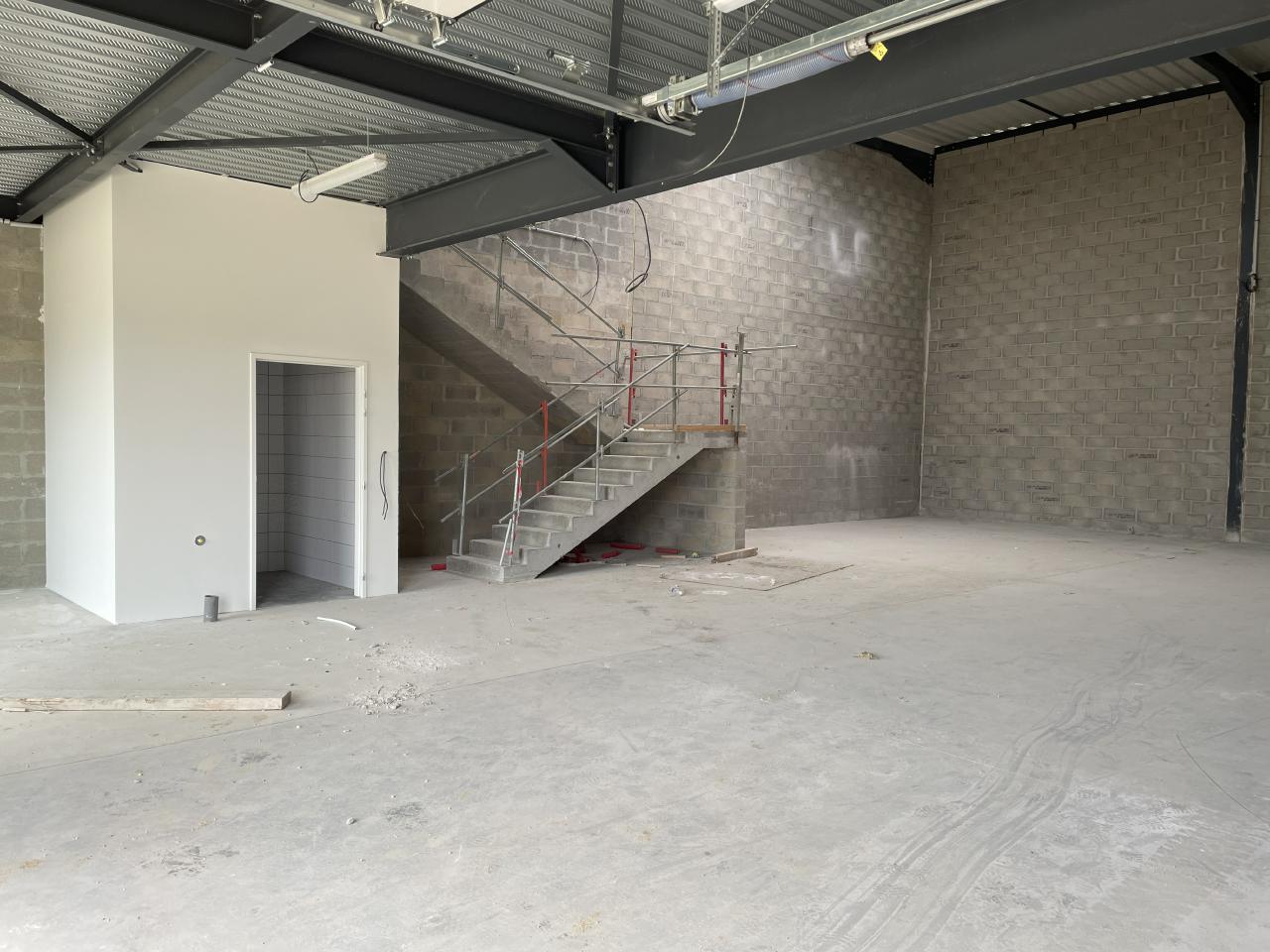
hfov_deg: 67.3
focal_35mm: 26
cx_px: 635
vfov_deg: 53.1
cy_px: 476
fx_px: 954
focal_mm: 4.2
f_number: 1.6
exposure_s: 1/121
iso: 32
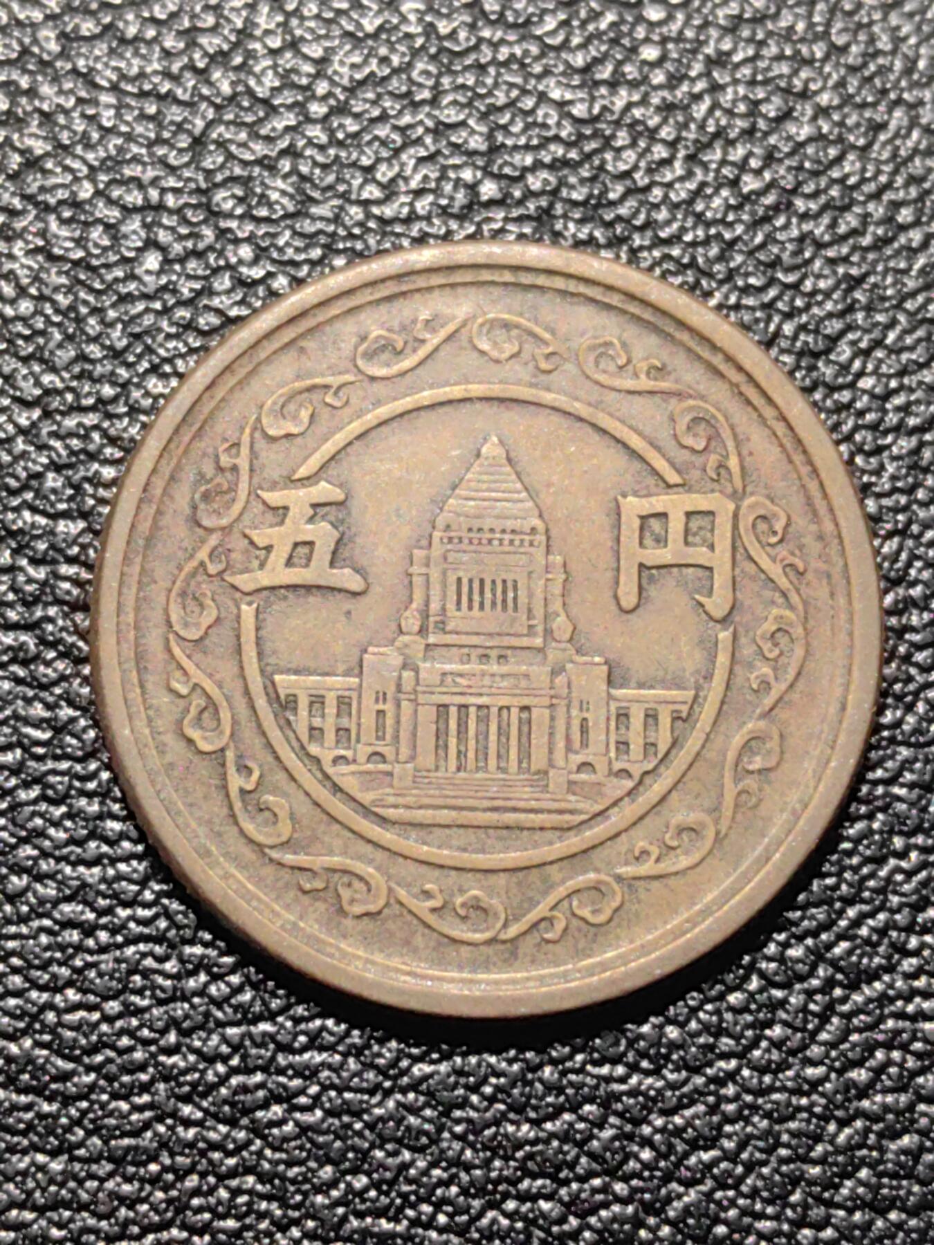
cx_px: 467
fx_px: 3130
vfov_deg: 22.5
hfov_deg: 17.0
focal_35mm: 87
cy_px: 622
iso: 200
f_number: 2
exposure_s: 1/98.6
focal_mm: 5.75
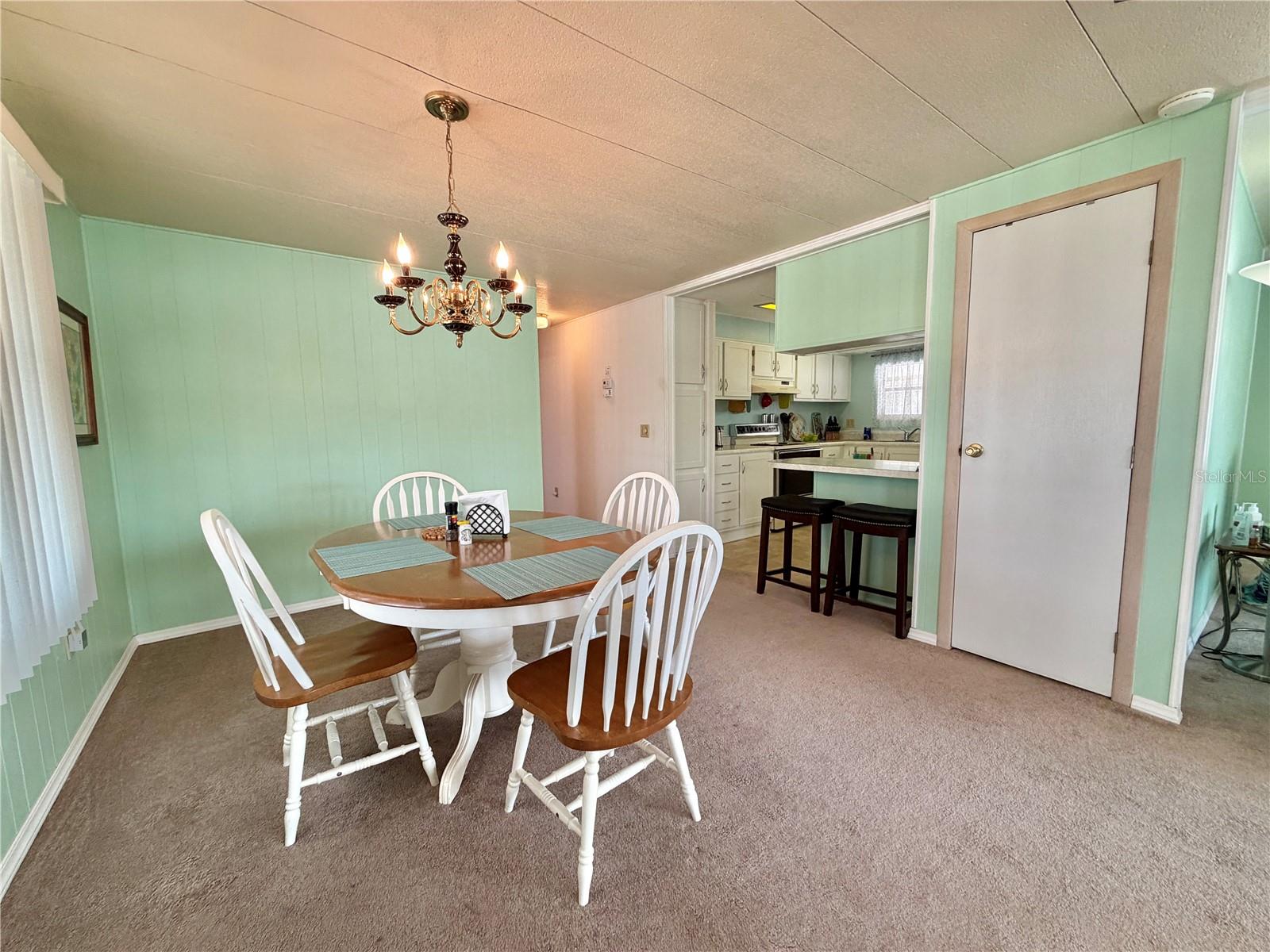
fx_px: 514
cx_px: 635
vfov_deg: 85.7
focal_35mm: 14
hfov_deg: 102.1
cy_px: 476
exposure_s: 1/120
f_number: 2.2
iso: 200
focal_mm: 2.22
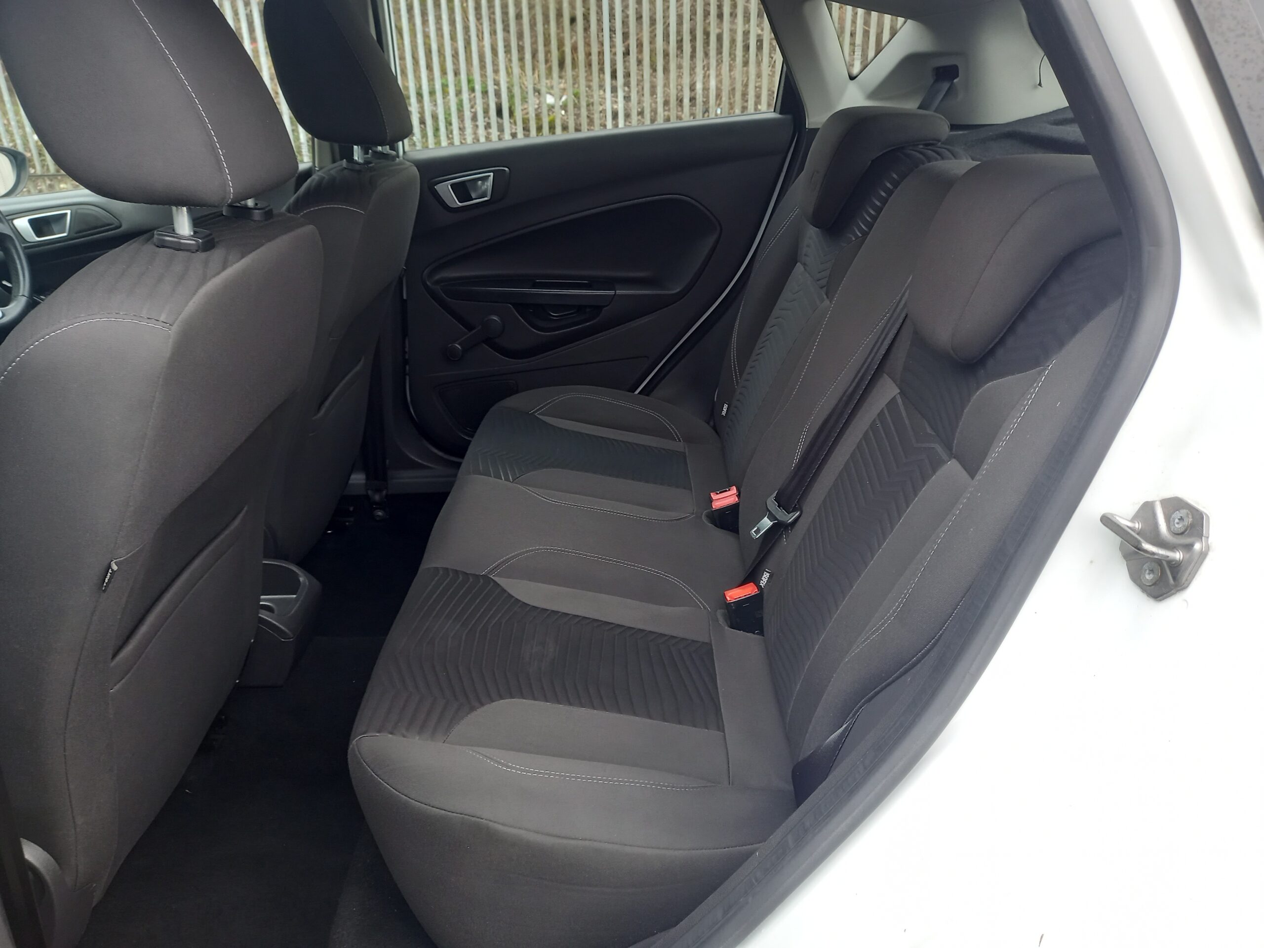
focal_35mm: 25
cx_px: 632
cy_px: 474
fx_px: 913
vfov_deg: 54.9
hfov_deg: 69.4
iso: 160
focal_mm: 4.6
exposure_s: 1/60
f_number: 2
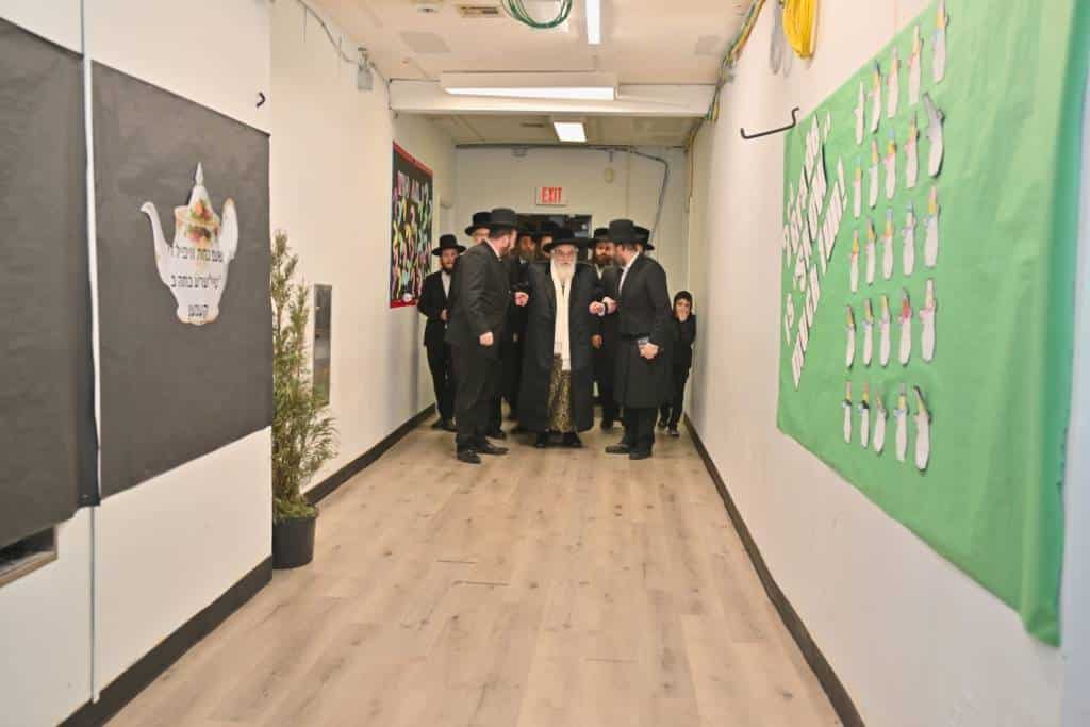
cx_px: 545
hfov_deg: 55.8
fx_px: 1030
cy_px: 364
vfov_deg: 38.9
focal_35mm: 34
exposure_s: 1/160
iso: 800
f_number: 4
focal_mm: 34
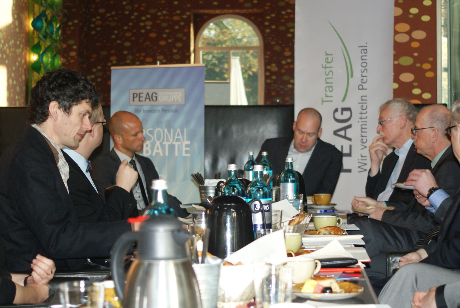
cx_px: 286
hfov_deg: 26.0
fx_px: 994
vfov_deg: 17.6
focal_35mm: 78
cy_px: 151
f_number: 3.5
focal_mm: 35
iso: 400
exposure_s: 1/60
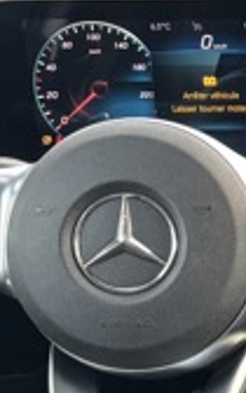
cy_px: 433
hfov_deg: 8.9
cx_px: 626
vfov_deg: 15.5
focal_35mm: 131
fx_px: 1405
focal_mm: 5.96
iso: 100
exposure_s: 1/121
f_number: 1.6
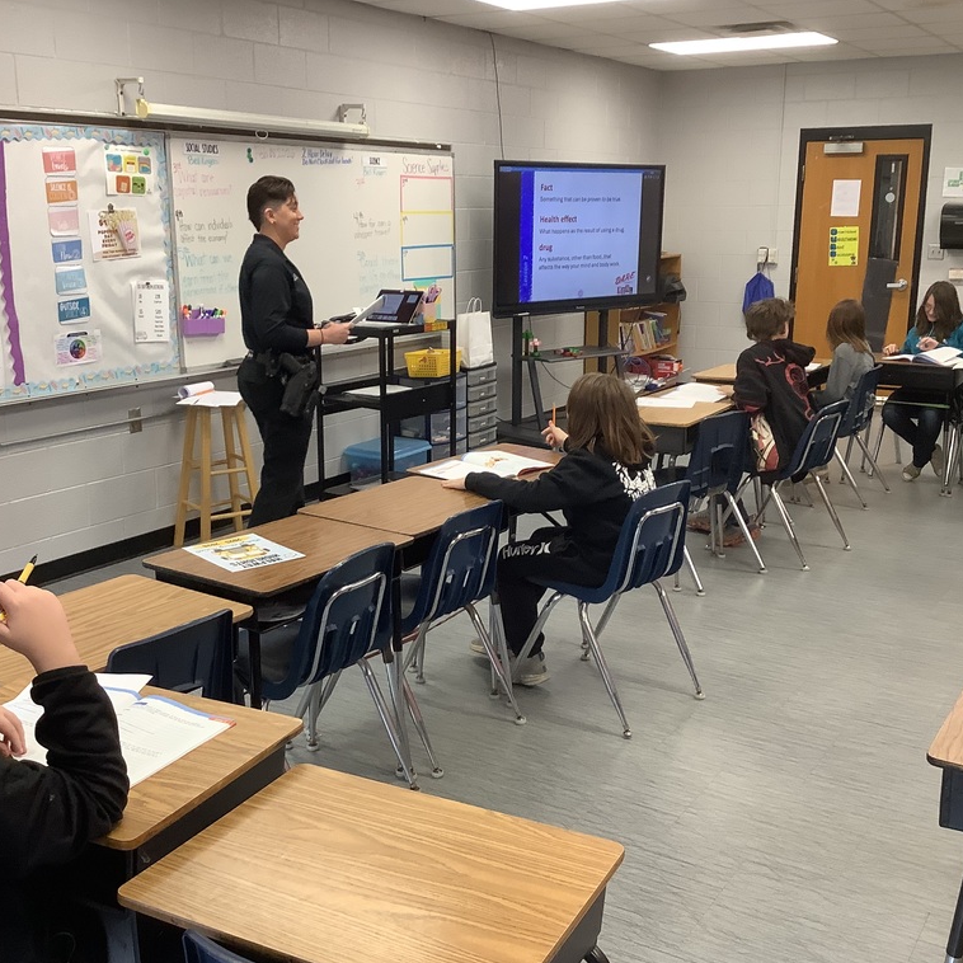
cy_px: 484
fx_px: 1165
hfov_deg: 44.9
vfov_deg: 44.9
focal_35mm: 37
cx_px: 482
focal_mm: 3.3
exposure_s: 1/60
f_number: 2.4
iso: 125
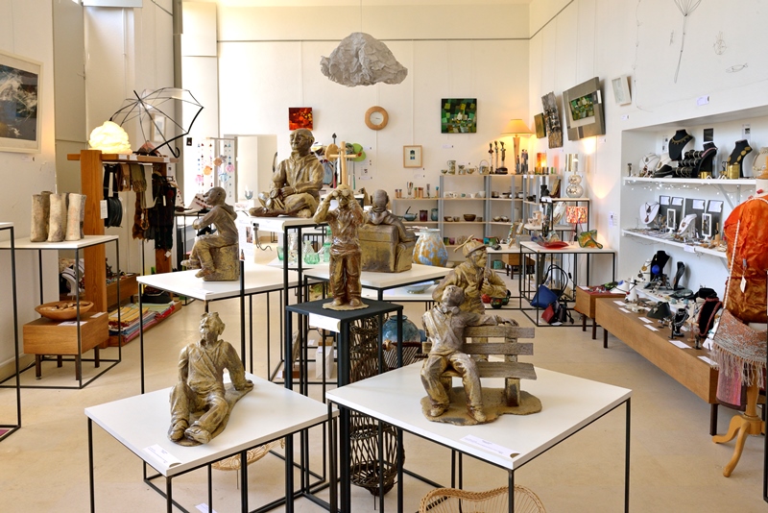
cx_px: 384
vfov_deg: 45.0
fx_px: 619
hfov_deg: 63.6
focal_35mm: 29
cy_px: 256
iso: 800
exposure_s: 1/50
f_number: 11
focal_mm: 29
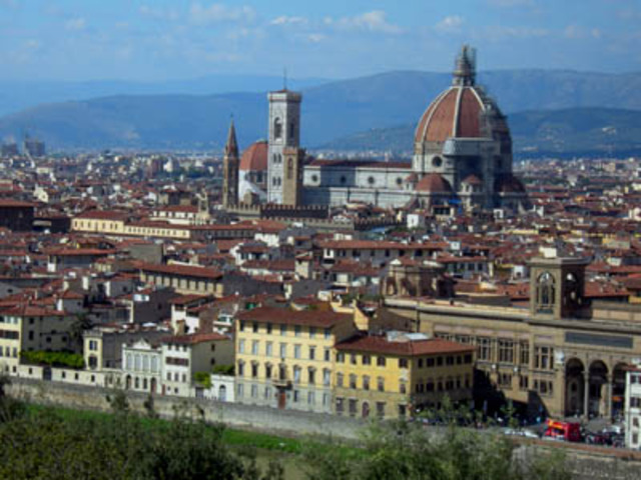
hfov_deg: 17.3
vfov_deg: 13.0
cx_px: 320
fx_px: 2111
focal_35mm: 114
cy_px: 240
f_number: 8.2
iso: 50
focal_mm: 23.4
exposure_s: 1/174
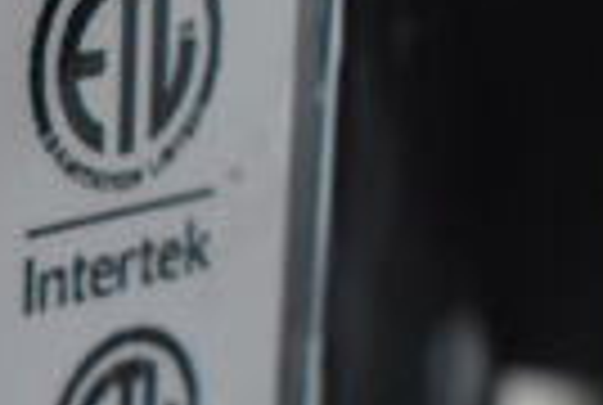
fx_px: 2518
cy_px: 567
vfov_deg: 9.0
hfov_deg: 12.3
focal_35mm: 150
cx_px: -558
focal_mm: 22
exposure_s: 1/50
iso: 3200
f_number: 3.8
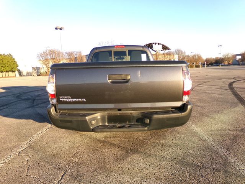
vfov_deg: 56.8
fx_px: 170
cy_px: 92
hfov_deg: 71.6
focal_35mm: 24
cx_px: 122
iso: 100
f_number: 3.7
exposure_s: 1/150
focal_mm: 4.3
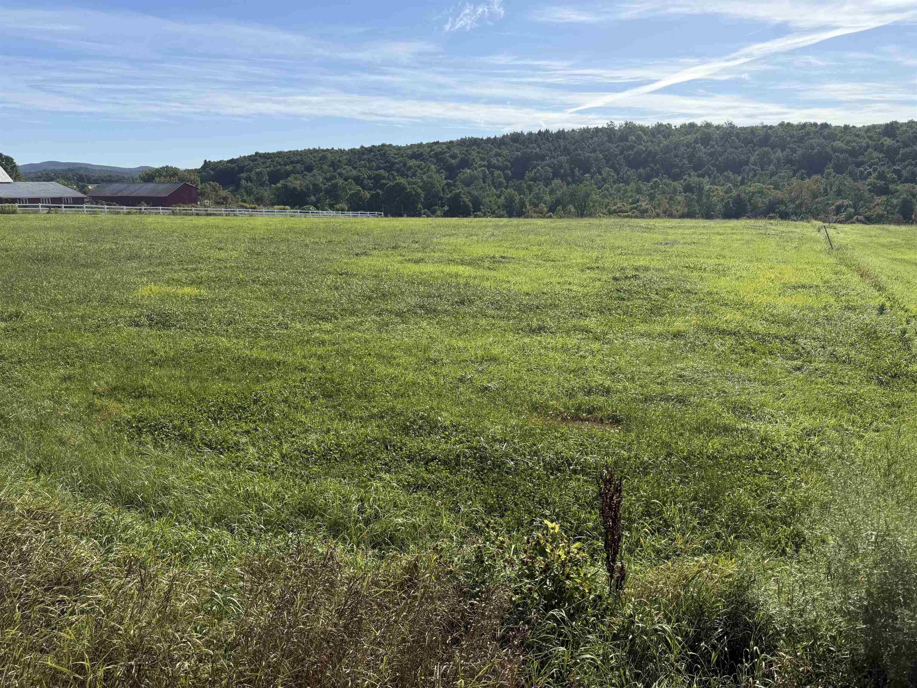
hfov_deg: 71.6
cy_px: 344
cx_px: 458
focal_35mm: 24
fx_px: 636
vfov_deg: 56.8
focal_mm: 6.76
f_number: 1.78
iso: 80
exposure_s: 1/4975
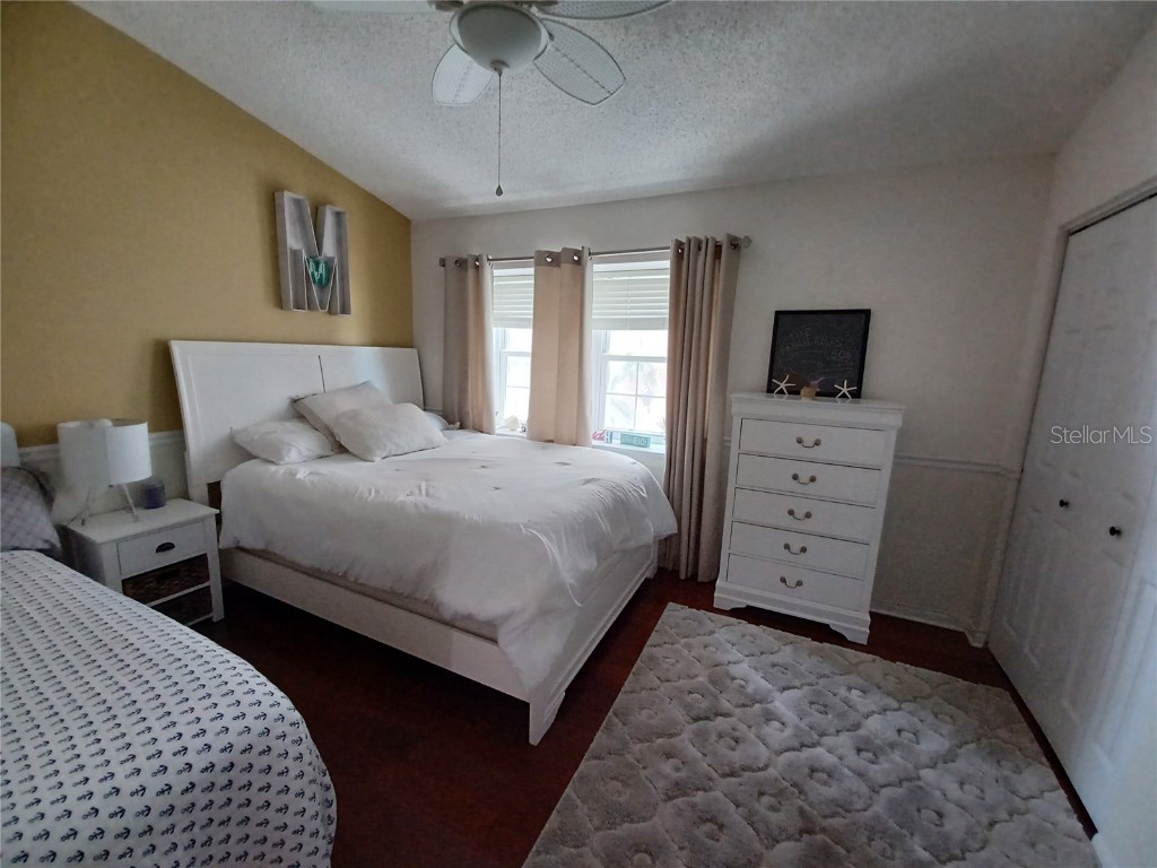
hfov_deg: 106.2
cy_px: 434
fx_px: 435
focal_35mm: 13
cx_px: 578
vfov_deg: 89.9
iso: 160
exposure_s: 1/30
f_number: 2.2
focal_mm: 1.42
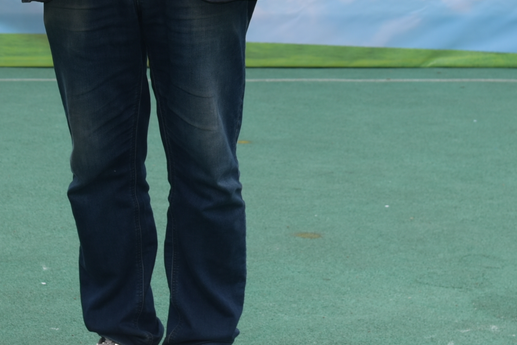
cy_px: -136
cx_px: 132
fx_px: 2299
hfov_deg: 12.8
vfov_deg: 8.4
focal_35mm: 160
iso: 100
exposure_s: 1/200
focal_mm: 45
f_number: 5
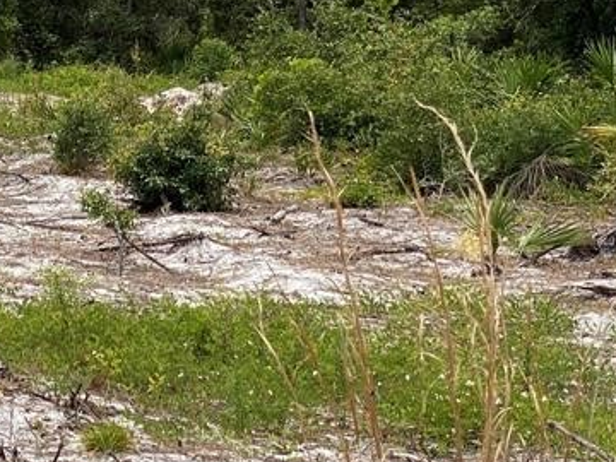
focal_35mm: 148
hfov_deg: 13.1
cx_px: -22
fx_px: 2634
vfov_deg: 9.9
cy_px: -63
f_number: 2
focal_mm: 6
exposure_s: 1/2398
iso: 20
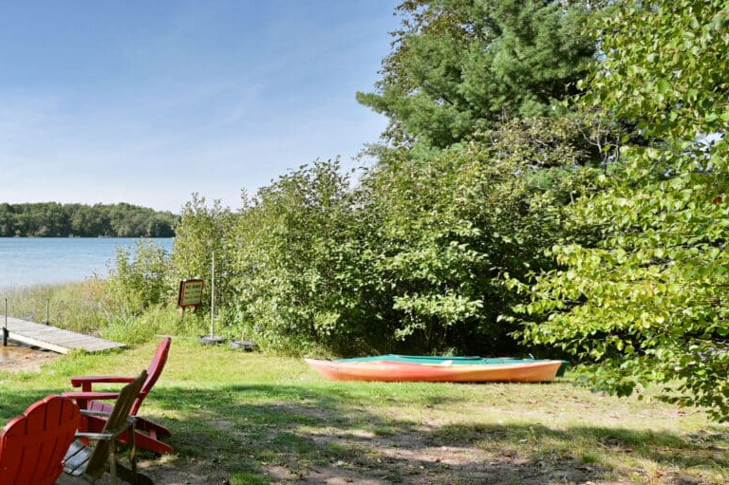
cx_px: 20
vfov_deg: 46.2
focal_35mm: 28
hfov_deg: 53.4
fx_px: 567
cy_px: 282
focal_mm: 14
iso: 100
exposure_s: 1/320
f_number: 5.6
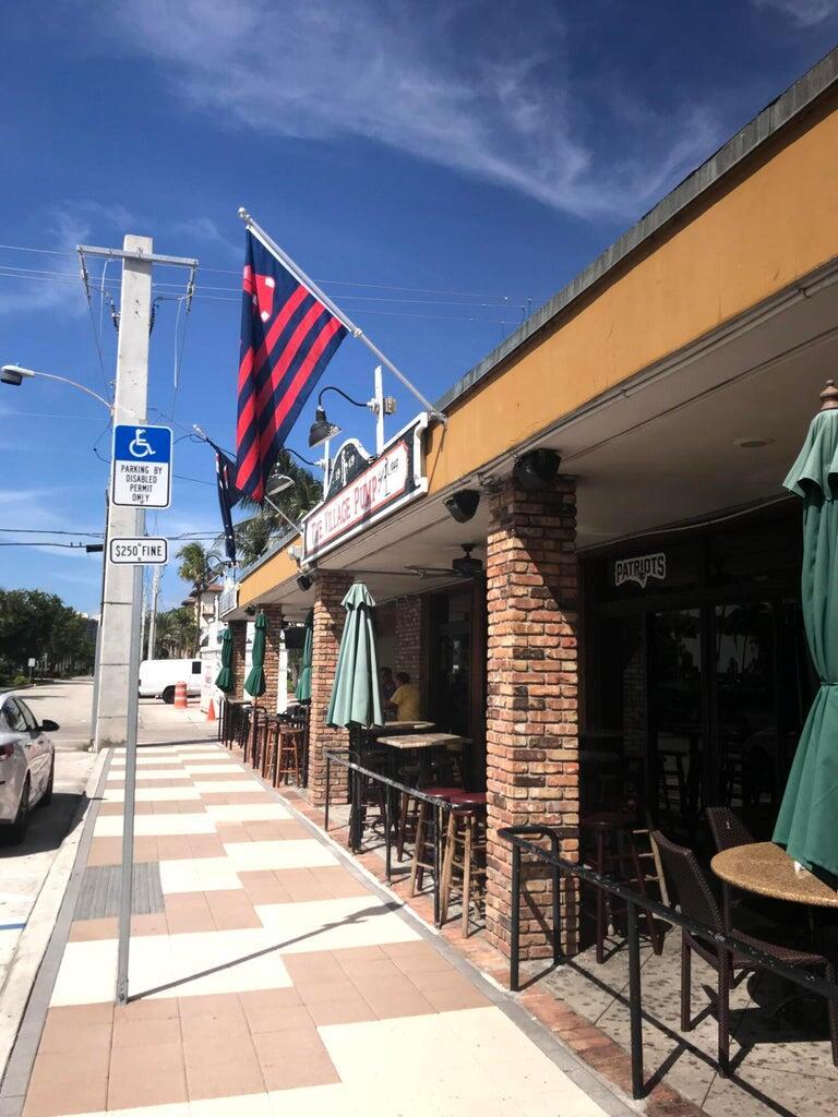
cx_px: 419
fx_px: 904
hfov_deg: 49.7
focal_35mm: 28
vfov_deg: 63.4
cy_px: 558
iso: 20
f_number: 1.8
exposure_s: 1/4000
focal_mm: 3.99
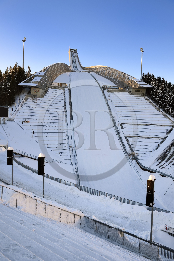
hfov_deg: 41.1
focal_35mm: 32
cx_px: 87
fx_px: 232
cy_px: 130
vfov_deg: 58.7
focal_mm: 32
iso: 200
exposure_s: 1/125
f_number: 13
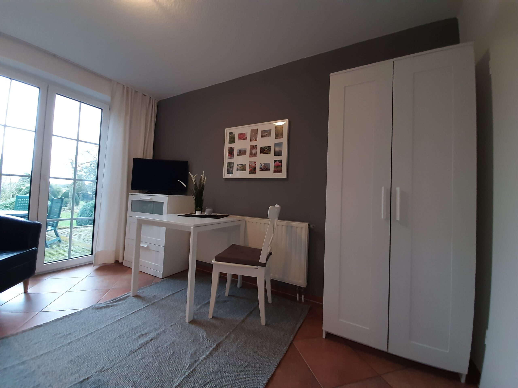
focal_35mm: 13
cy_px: 194
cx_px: 259
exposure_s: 1/25
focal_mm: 1.42
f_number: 2.2
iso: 200
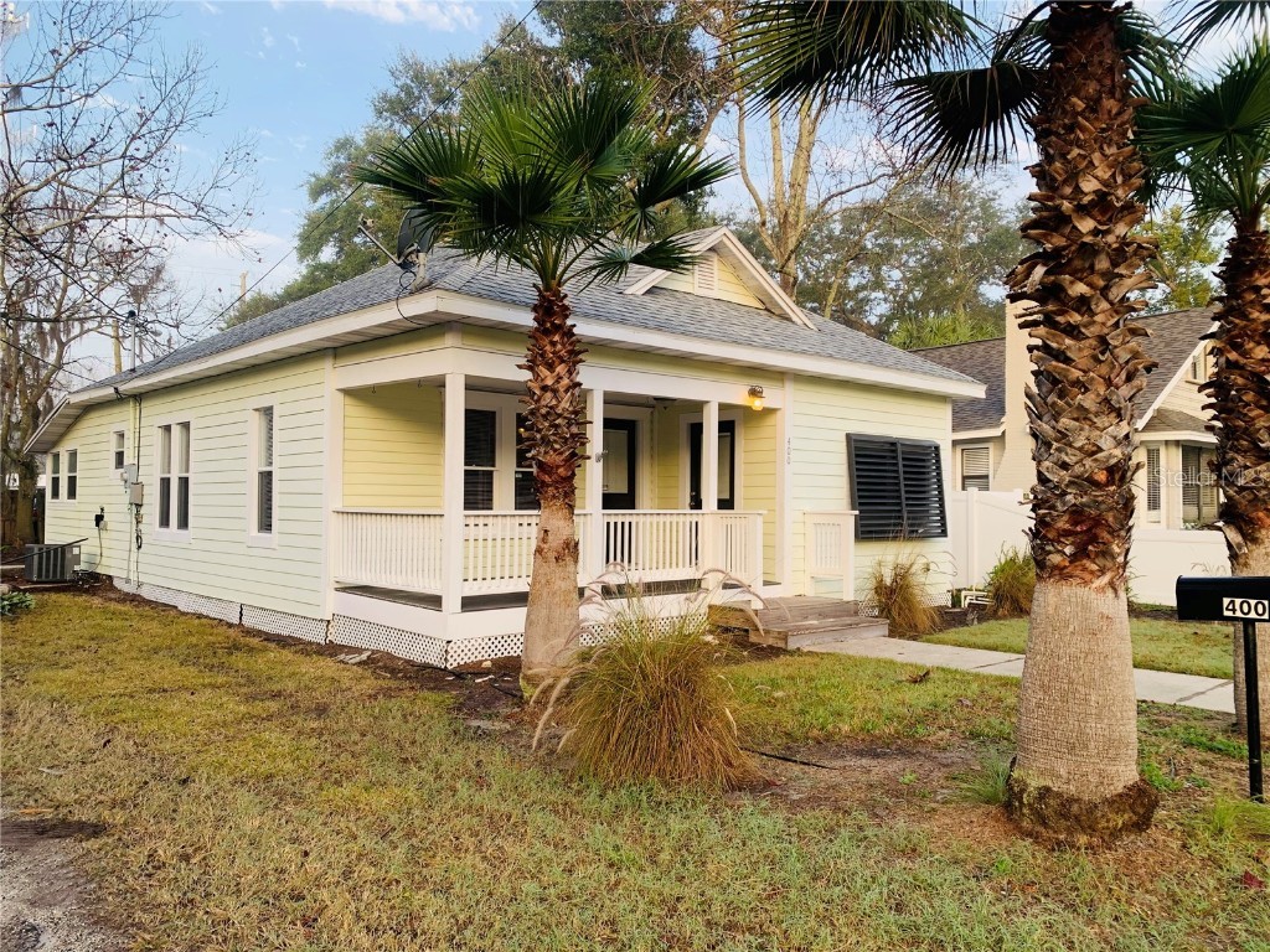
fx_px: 954
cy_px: 476
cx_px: 635
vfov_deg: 53.1
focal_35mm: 26
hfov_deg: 67.3
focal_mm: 4.25
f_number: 1.8
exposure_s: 1/203
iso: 25
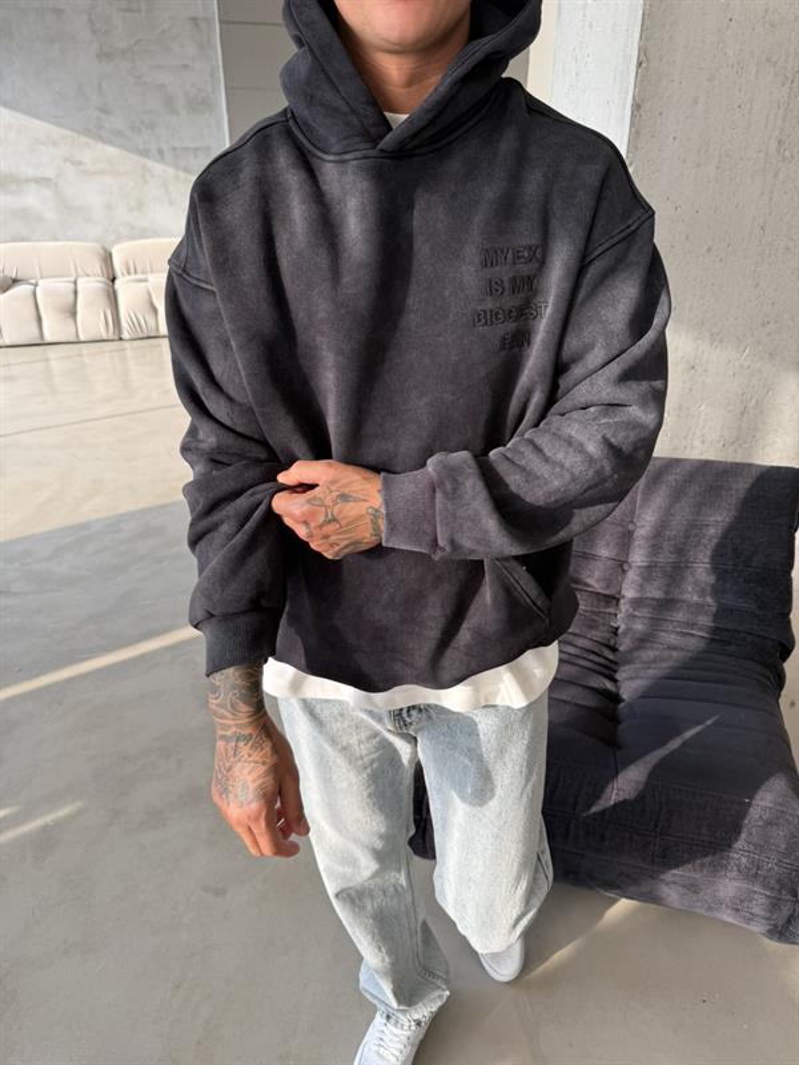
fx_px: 739
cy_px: 532
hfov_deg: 56.8
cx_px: 400
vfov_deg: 71.6
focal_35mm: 24
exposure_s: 1/264
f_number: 1.78
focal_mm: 6.76
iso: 80
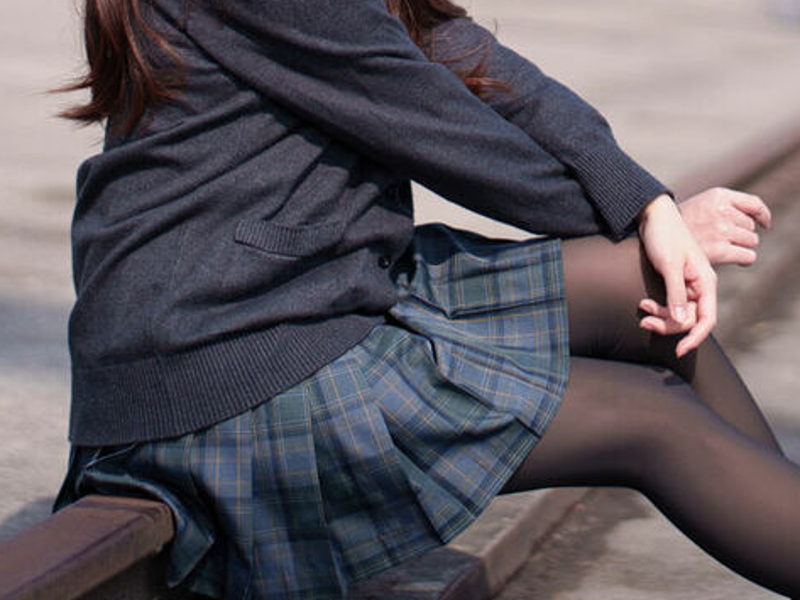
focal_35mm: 160
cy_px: -261
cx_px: 555
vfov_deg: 9.1
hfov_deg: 12.3
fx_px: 3699
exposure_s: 1/4000
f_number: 1.6
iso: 100
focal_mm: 50
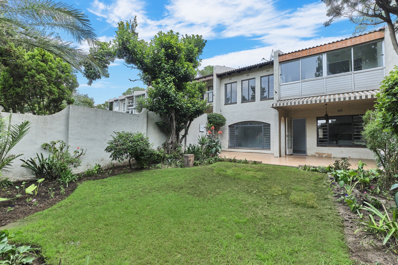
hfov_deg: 100.4
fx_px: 166
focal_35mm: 15
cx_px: 199
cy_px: 132
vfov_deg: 77.3
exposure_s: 1/1000
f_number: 8
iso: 800
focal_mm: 10
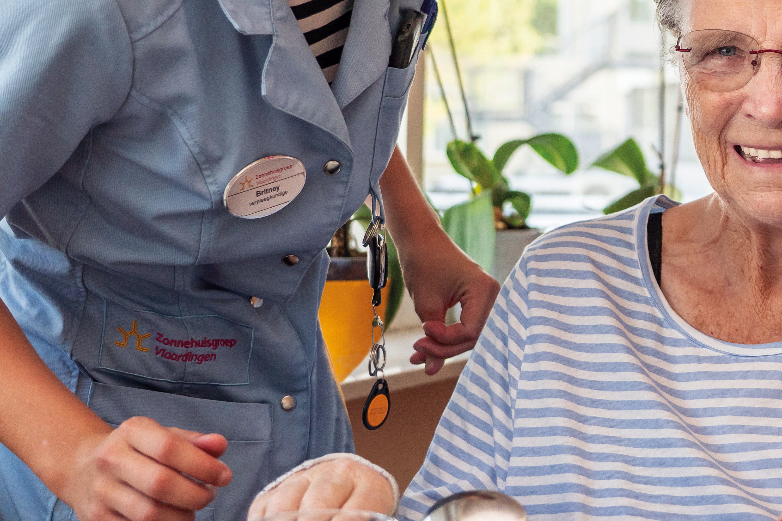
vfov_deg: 17.4
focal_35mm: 78
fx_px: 1694
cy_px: 112
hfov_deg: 24.9
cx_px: 761
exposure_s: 1/500
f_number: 4
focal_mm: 39
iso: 640
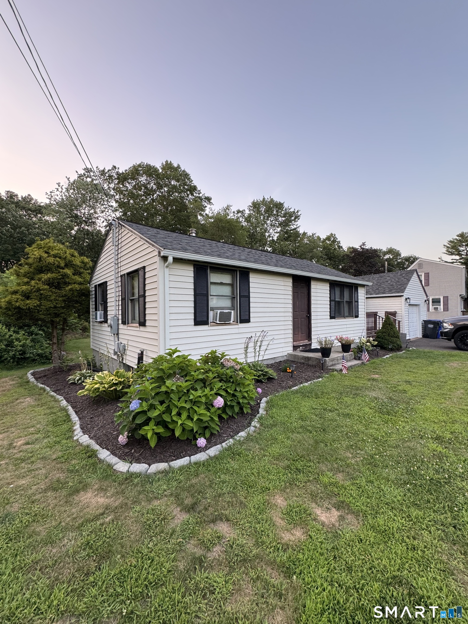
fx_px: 252
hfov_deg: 85.7
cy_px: 312
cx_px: 234
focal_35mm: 14
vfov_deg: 102.1
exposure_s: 1/99
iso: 100
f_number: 2.2
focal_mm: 2.22
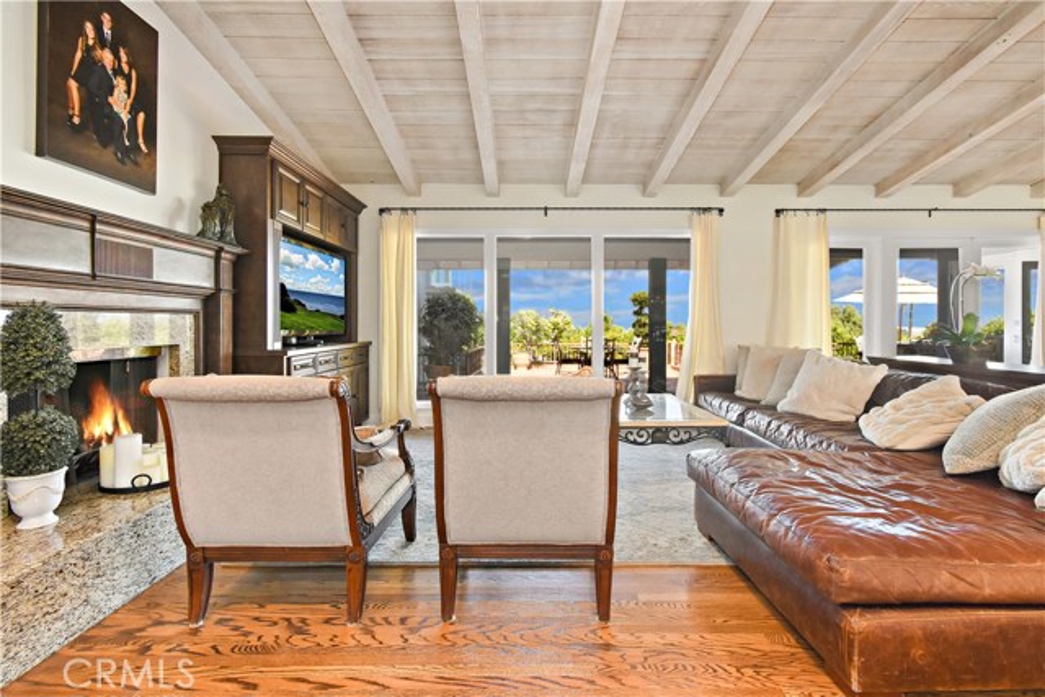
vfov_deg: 77.4
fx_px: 435
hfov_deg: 100.4
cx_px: 522
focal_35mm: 15
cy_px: 348
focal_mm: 10
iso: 1000
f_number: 8
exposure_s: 1/25
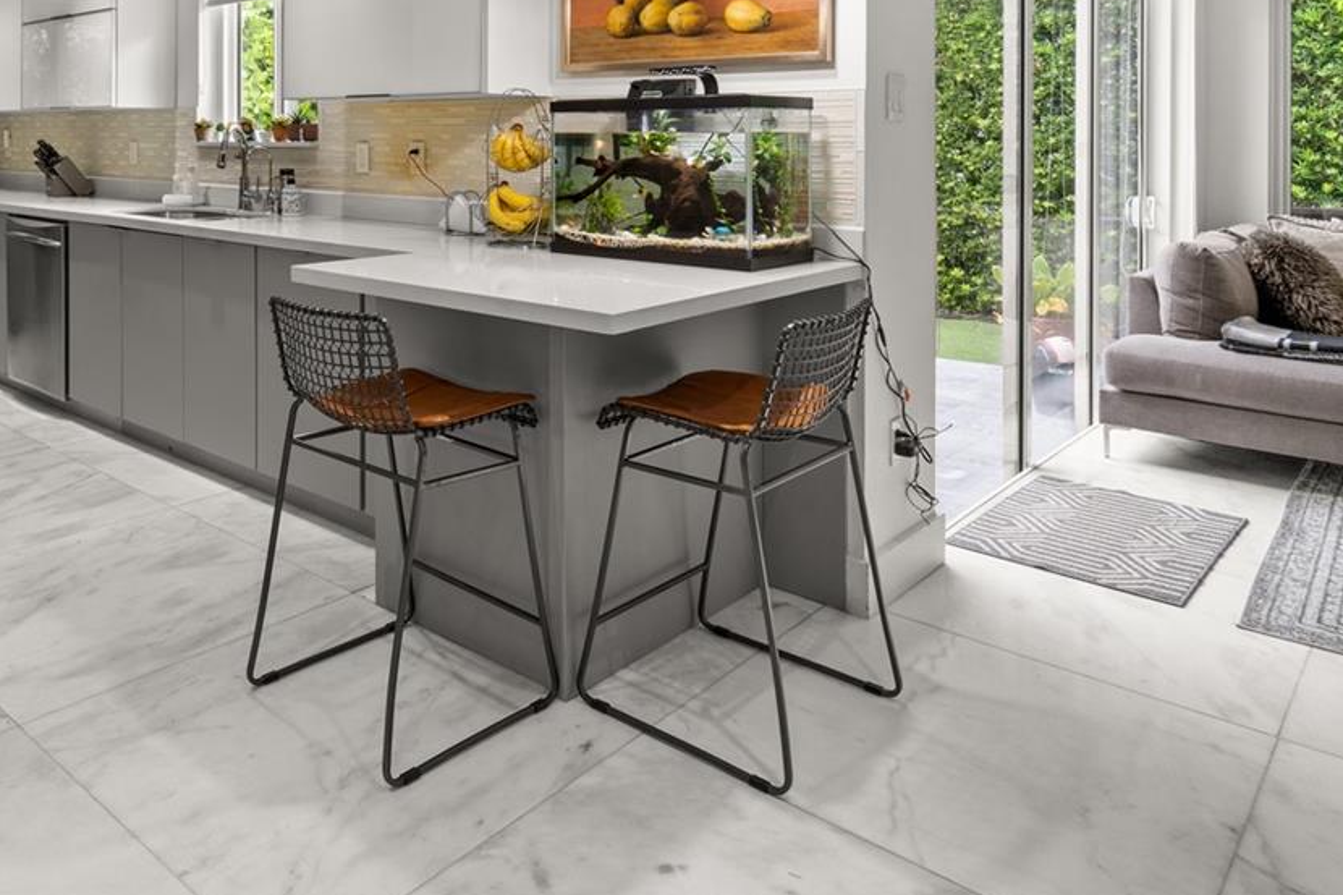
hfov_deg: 65.0
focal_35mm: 27
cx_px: 413
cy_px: 163
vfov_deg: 45.2
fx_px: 1007
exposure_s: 1
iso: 400
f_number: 11
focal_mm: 14
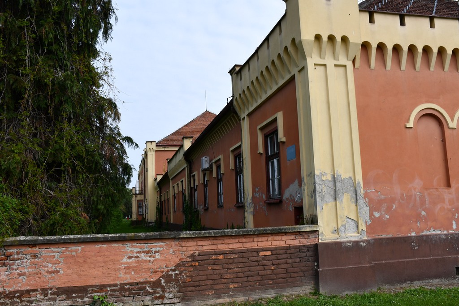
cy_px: 153
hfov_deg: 57.2
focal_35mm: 33
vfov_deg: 40.0
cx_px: 230
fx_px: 421
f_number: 8
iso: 160
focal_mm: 22
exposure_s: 1/250
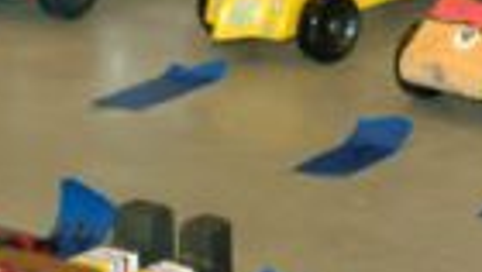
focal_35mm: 376
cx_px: 28
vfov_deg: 3.2
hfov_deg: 5.7
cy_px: -33
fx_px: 4809
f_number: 4
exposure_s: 1/60
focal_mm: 70
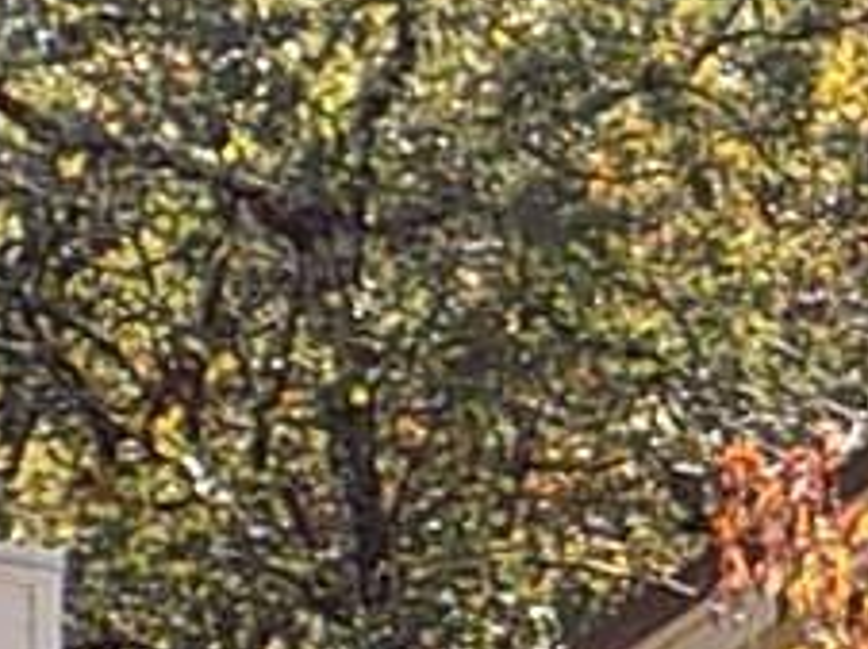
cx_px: 1179
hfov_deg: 6.0
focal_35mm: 326
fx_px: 8166
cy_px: 1321
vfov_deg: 4.5
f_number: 3.7
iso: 80
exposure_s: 1/125
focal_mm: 8.1
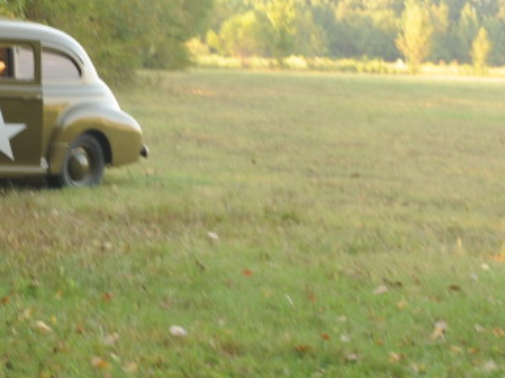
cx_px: -14
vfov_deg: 11.5
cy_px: 97
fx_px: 1867
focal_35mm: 128
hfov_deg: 15.1
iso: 200
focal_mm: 50
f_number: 5
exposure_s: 1/100
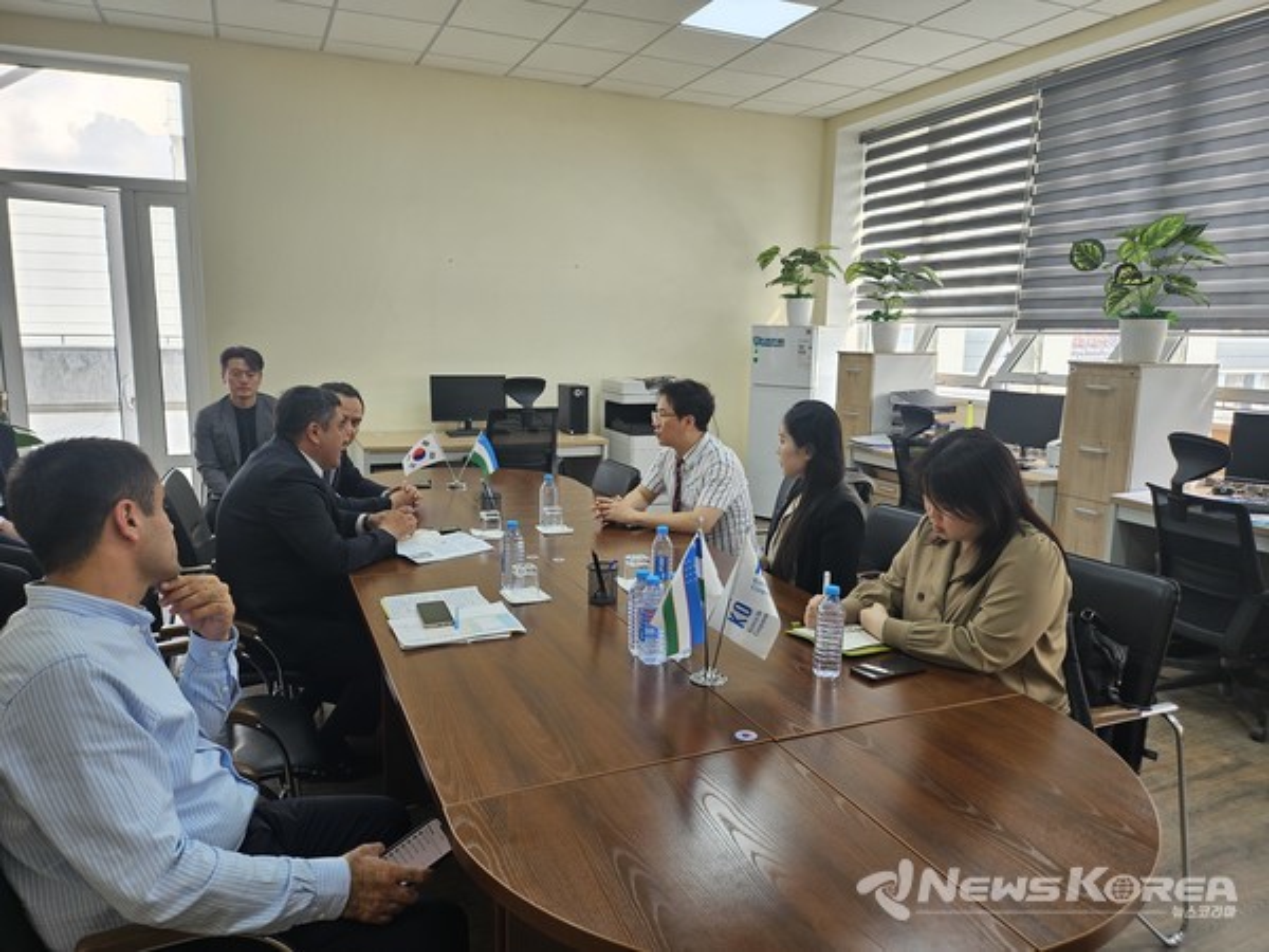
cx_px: 634
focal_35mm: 24
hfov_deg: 71.6
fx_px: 880
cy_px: 476
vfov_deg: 56.8
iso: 50
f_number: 1.8
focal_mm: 5
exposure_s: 1/100
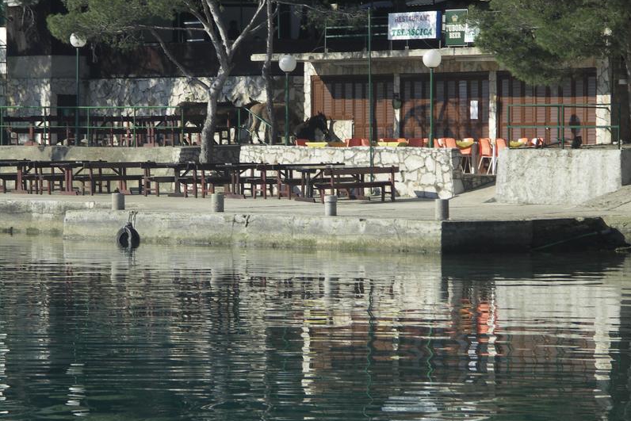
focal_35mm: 209
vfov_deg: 6.6
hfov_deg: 9.8
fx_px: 3664
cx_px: 316
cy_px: 192
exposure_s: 1/160
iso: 100
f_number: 4.5
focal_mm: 50.8
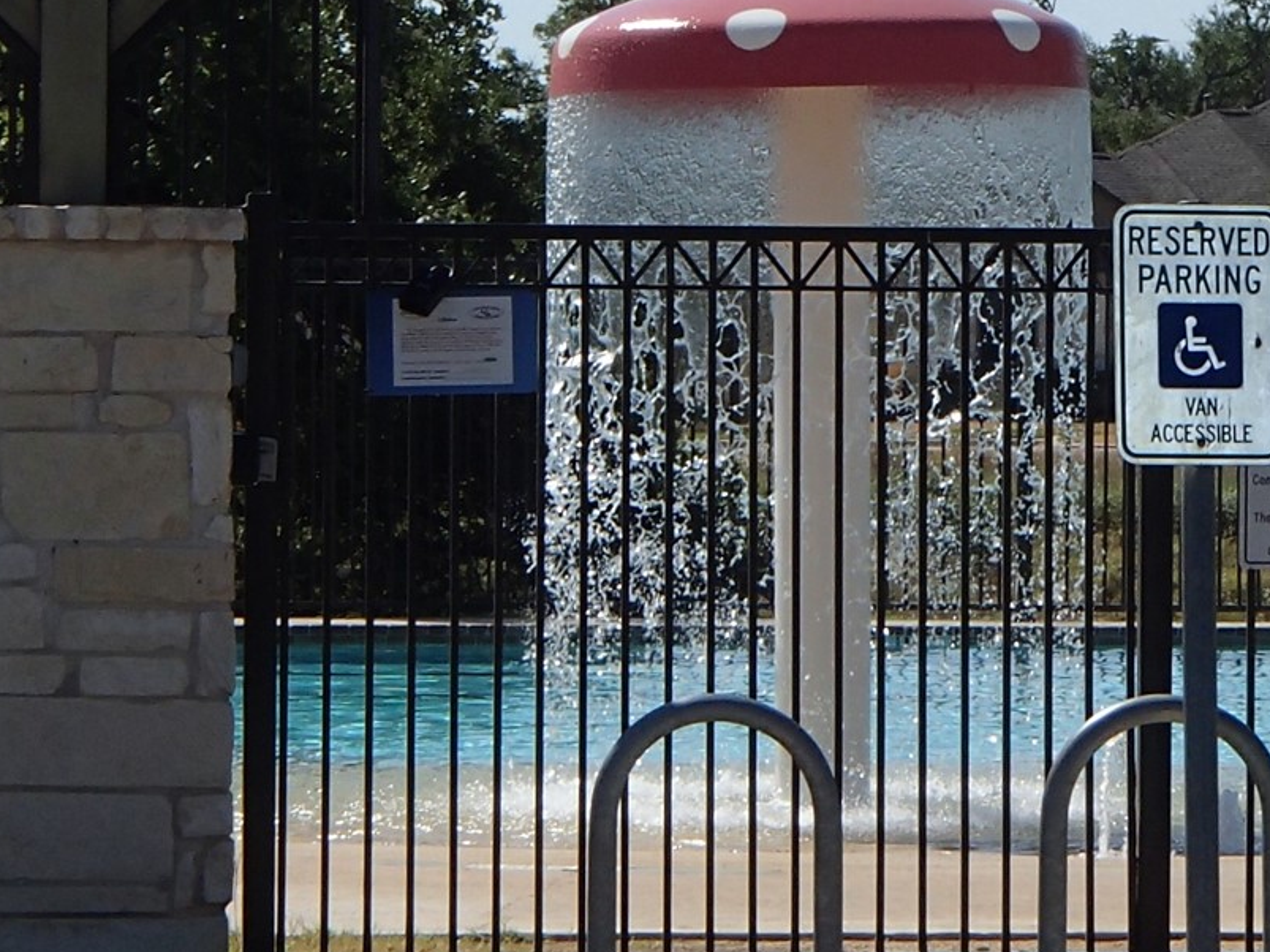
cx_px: 971
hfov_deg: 9.9
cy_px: 430
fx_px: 7300
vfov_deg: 7.5
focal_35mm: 199
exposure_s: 1/640
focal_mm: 14
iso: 100
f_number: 5.9
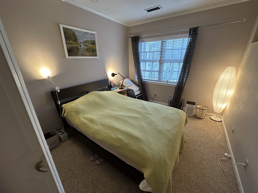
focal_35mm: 14
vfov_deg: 85.7
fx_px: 104
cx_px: 129
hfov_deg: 102.1
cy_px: 96
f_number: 2.2
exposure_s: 1/60
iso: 400
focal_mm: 2.22
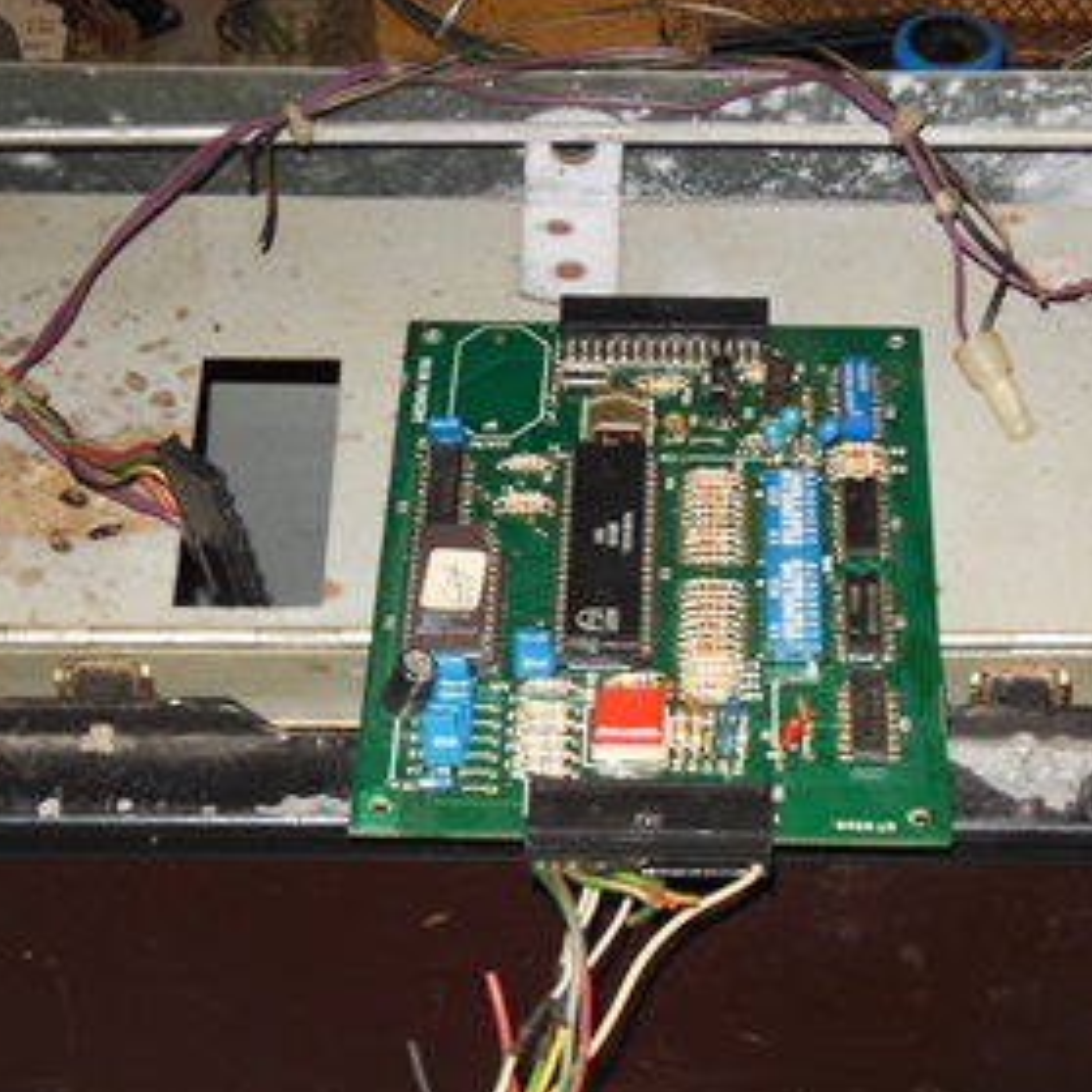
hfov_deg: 21.4
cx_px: 564
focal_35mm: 81
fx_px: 2891
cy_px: 650
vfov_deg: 21.4
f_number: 4.1
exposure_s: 1/60
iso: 200
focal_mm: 10.2
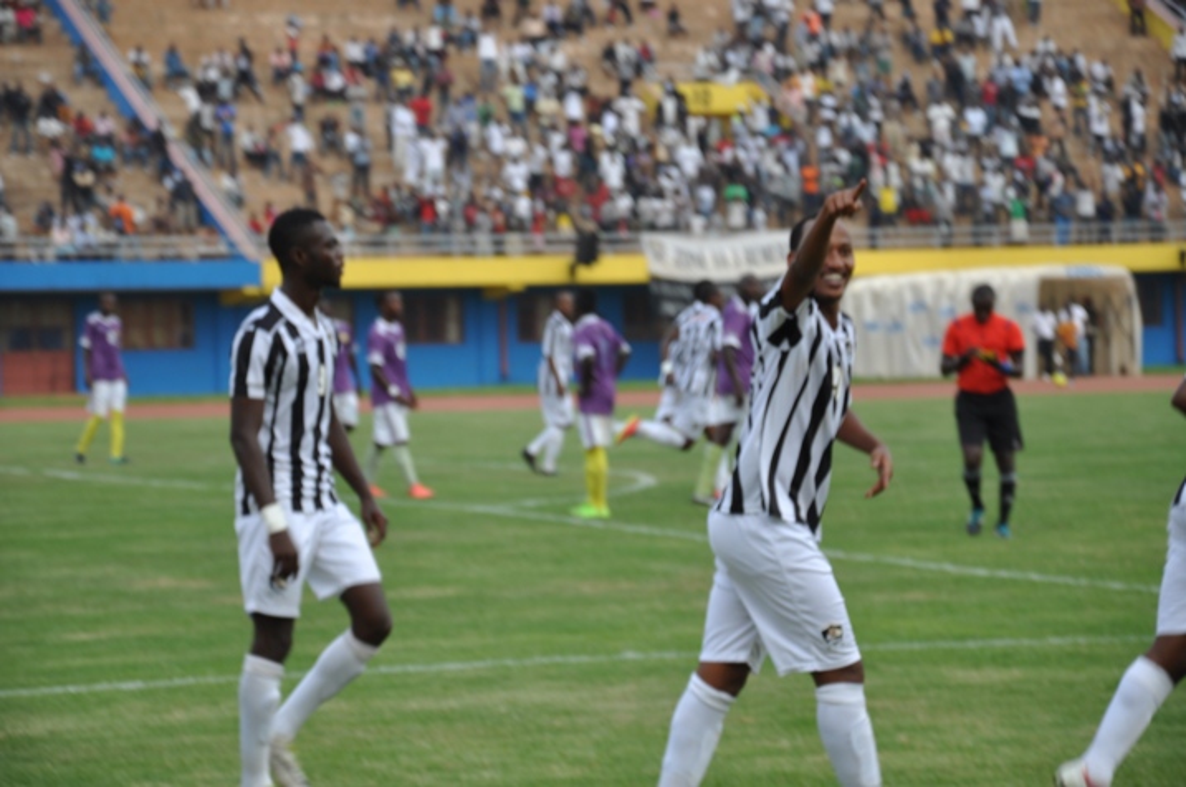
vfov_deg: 9.9
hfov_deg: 14.9
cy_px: 394
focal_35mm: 138
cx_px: 593
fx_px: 4540
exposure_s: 1/100
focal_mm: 92
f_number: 5.6
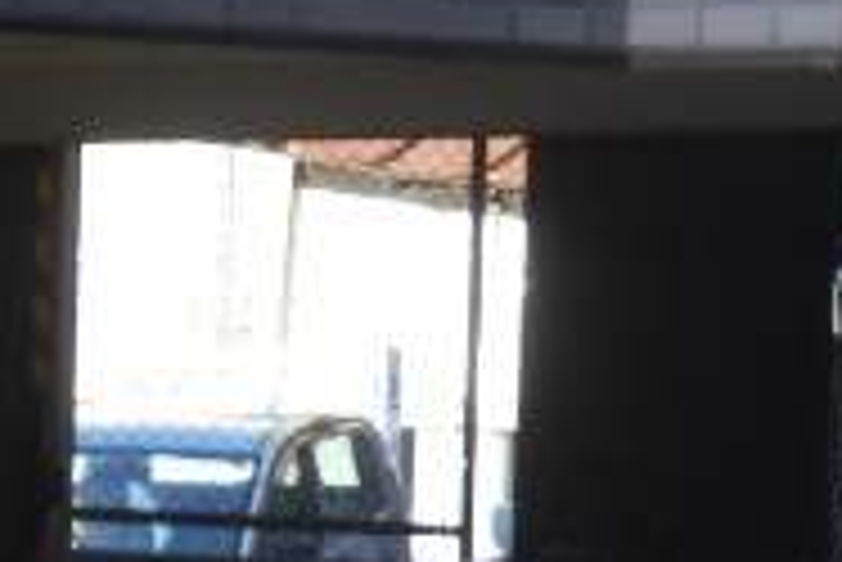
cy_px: -423
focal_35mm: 352
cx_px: 1261
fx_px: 8239
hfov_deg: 5.8
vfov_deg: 3.9
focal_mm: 17.6
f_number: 5.5
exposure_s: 1/125
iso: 140
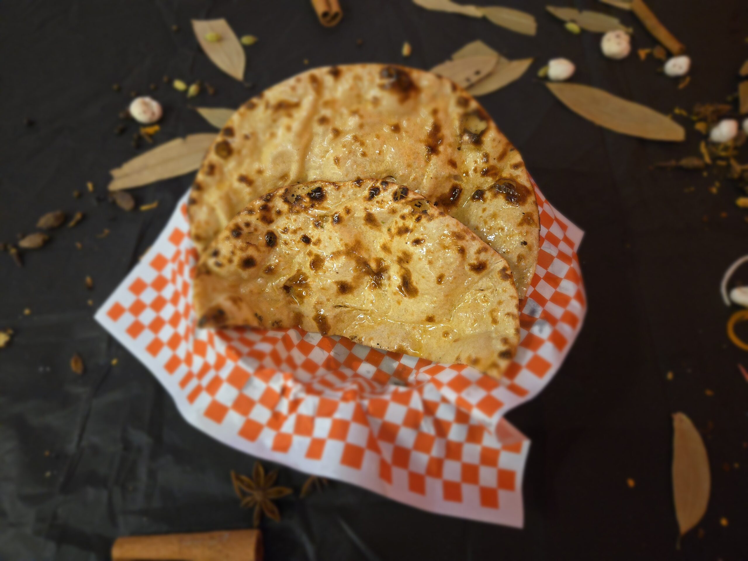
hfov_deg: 73.9
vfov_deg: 58.9
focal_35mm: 23
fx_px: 497
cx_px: 374
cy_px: 280
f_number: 1.8
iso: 320
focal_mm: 5.4
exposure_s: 1/30
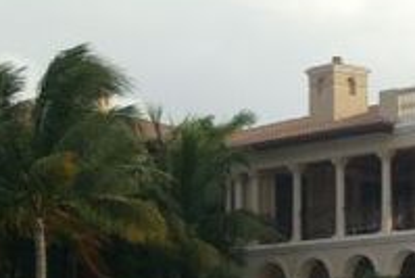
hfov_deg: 14.0
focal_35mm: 145
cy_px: 190
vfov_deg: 9.5
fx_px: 1673
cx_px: 387
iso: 160
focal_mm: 8.7
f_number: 8.4
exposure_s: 1/125
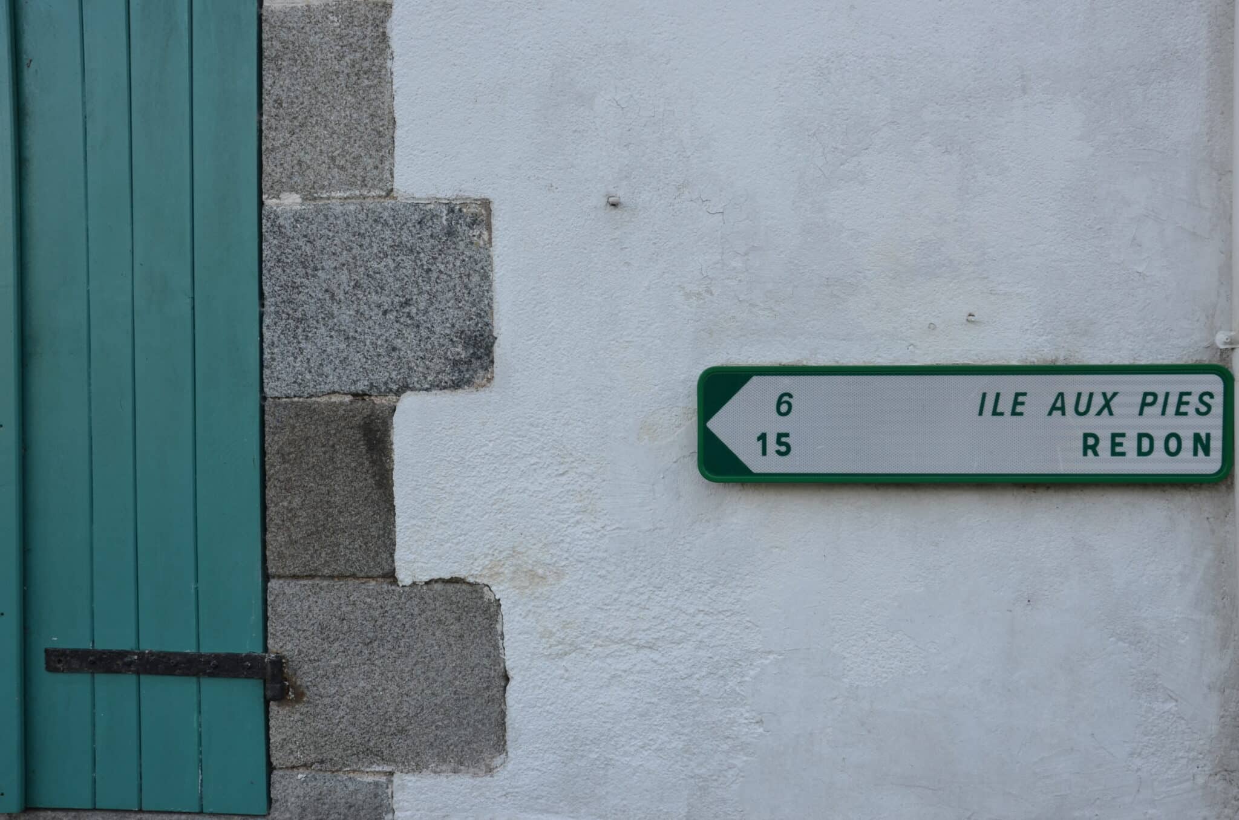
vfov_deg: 41.5
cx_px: 620
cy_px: 410
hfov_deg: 59.6
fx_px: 1082
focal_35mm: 32
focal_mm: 21
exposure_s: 1/60
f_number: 8
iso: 180
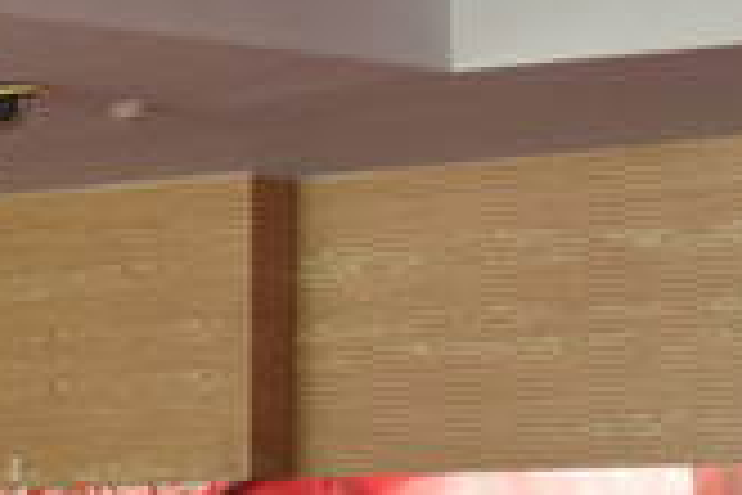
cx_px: -1480
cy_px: 684
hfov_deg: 8.3
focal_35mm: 209
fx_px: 4308
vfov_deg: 6.5
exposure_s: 1/40
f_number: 3.8
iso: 640
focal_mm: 23
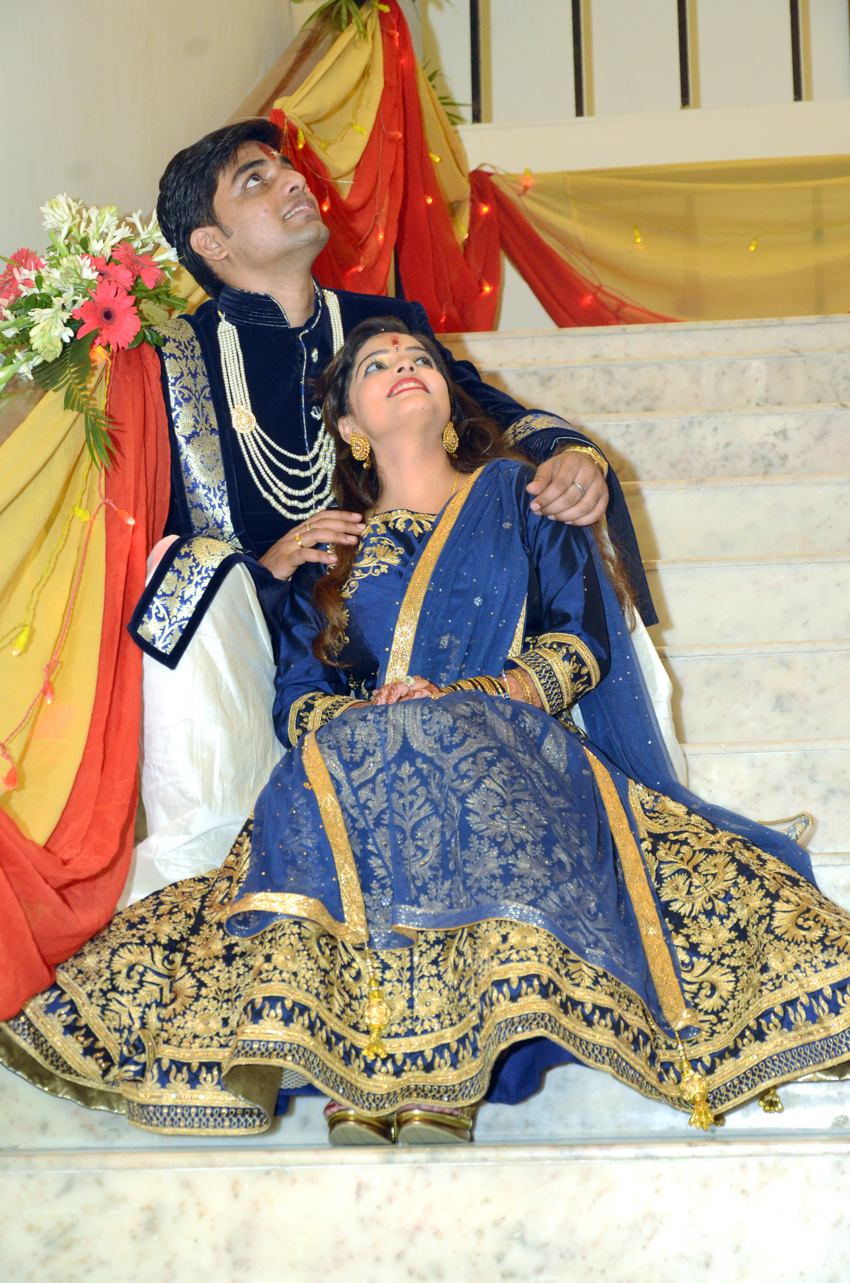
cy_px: 642
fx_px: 3095
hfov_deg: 15.6
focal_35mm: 87
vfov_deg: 23.4
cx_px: 425
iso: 1250
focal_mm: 58
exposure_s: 1/100
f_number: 5.6
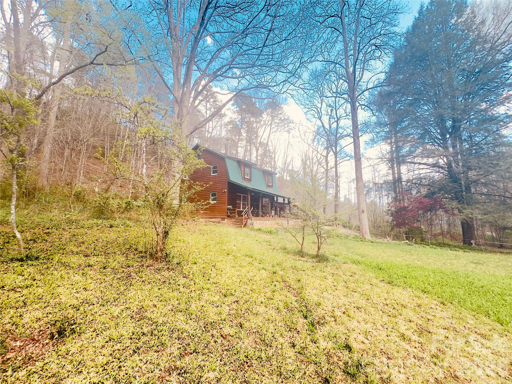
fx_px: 207
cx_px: 256
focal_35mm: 14
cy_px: 192
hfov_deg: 102.1
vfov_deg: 85.7
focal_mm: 2.22
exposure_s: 1/102
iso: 40
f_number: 2.2
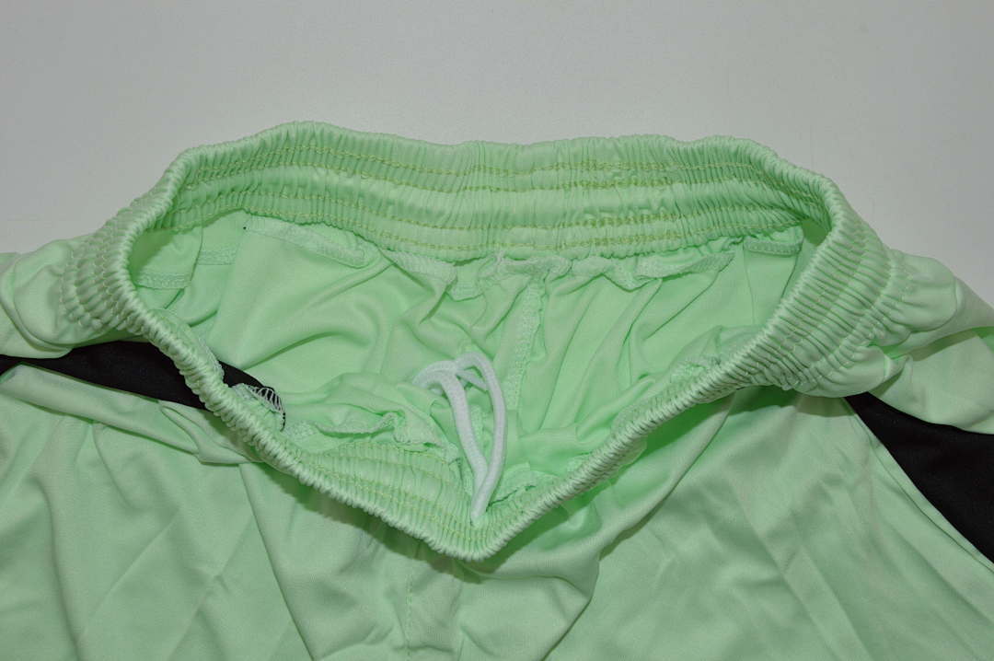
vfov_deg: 29.8
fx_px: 1241
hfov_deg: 43.6
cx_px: 497
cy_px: 330
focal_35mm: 45
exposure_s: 1/200
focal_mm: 30
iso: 400
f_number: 14
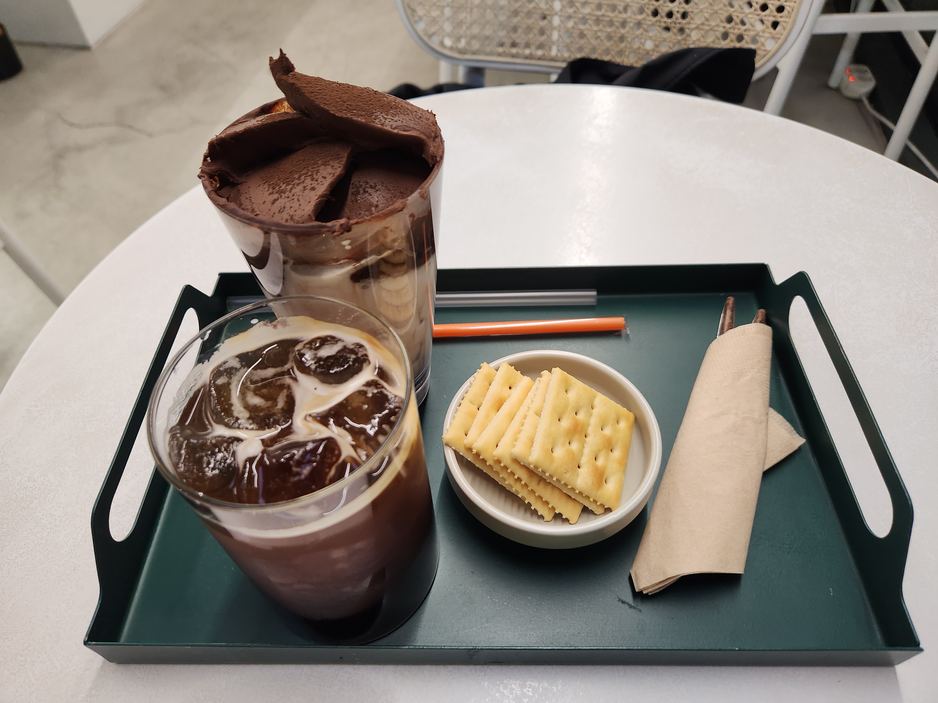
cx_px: 469
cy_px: 352
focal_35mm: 23
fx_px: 623
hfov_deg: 73.9
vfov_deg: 58.9
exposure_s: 1/120
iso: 250
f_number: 1.8
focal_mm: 5.4
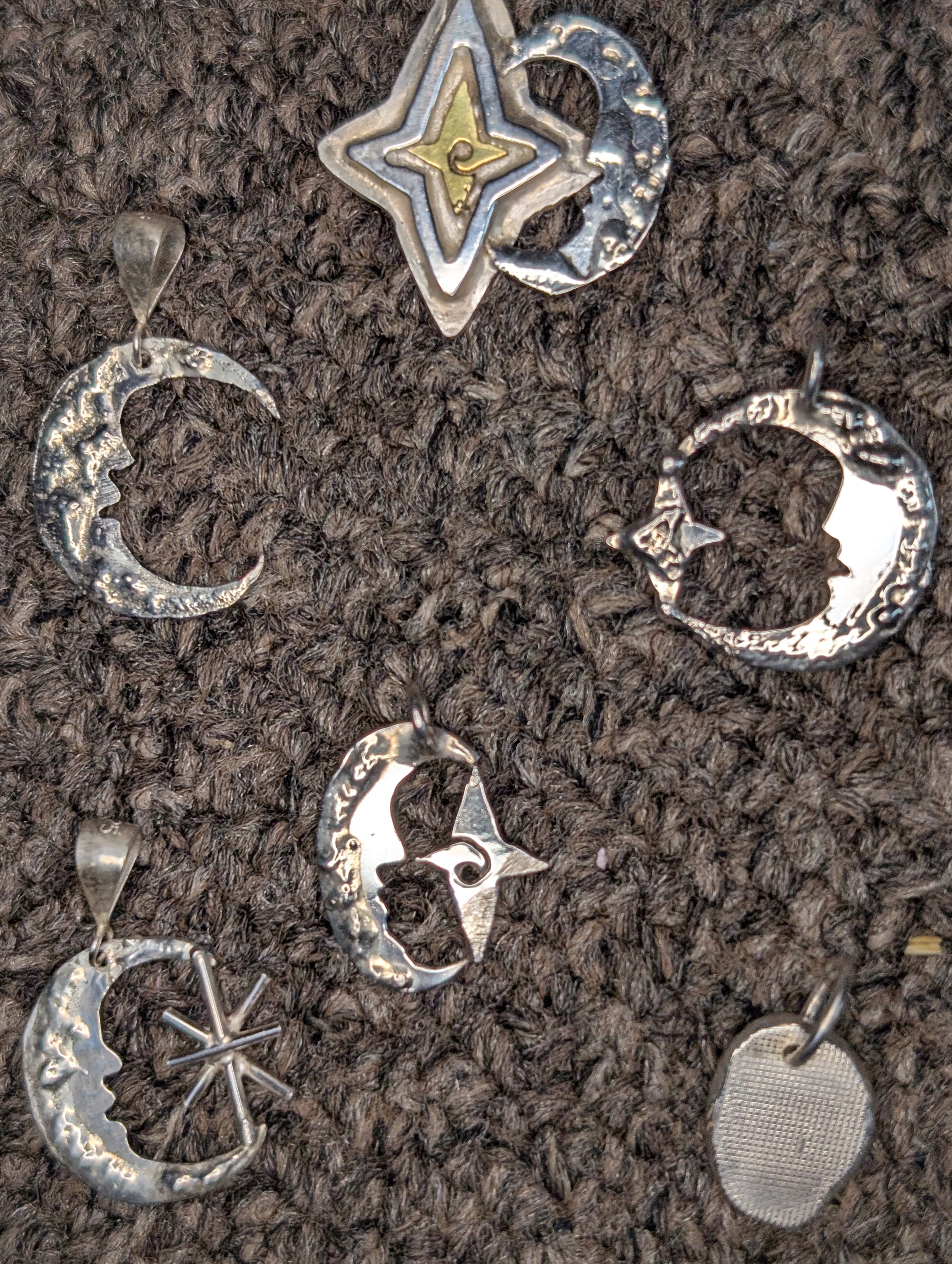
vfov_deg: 38.9
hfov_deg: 29.7
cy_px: 632
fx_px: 1792
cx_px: 476
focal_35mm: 49
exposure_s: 1/649
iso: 26
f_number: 1.68
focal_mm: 6.9
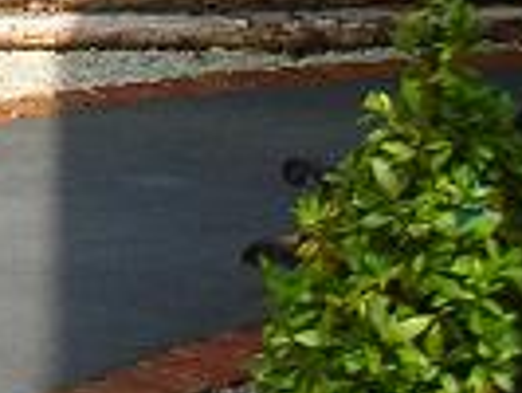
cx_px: -911
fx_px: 3094
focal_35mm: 205
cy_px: -495
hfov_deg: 8.4
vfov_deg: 6.9
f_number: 8.5
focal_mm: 5.8
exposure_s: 1/70.1
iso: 50
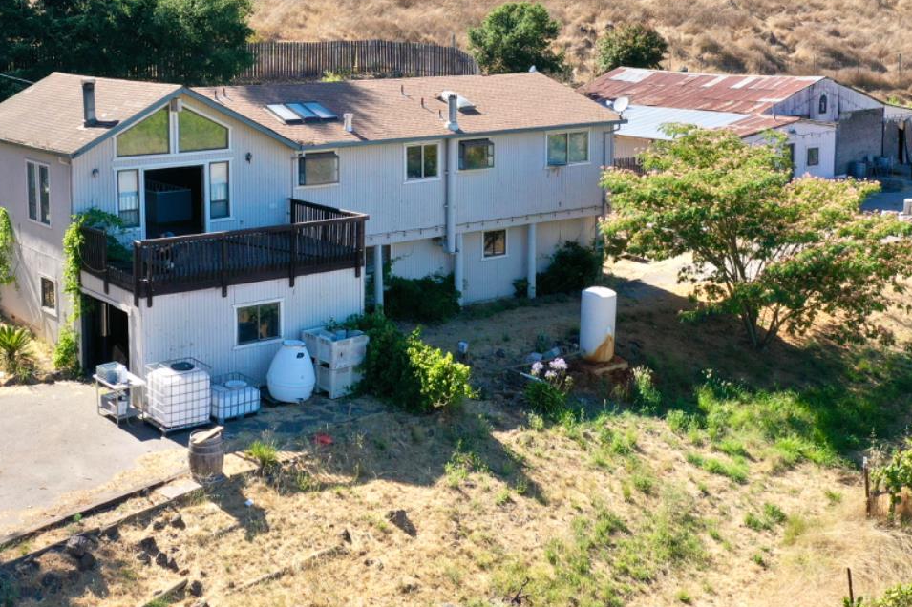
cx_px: 395
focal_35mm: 44
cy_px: 142
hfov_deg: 44.4
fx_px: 1114
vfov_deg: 29.9
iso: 100
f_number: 5.6
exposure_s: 1/240
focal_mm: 10.26
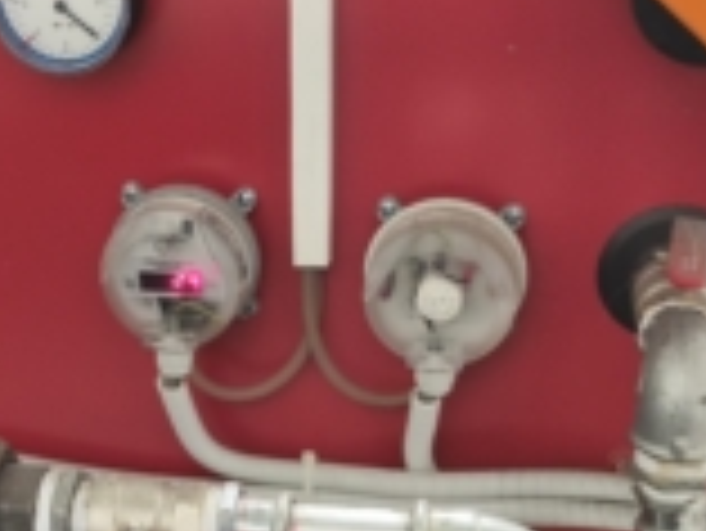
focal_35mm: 66
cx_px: 216
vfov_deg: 22.1
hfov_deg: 29.1
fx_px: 1347
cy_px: 382
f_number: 1.65
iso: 1250
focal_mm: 6.18
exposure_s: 1/50
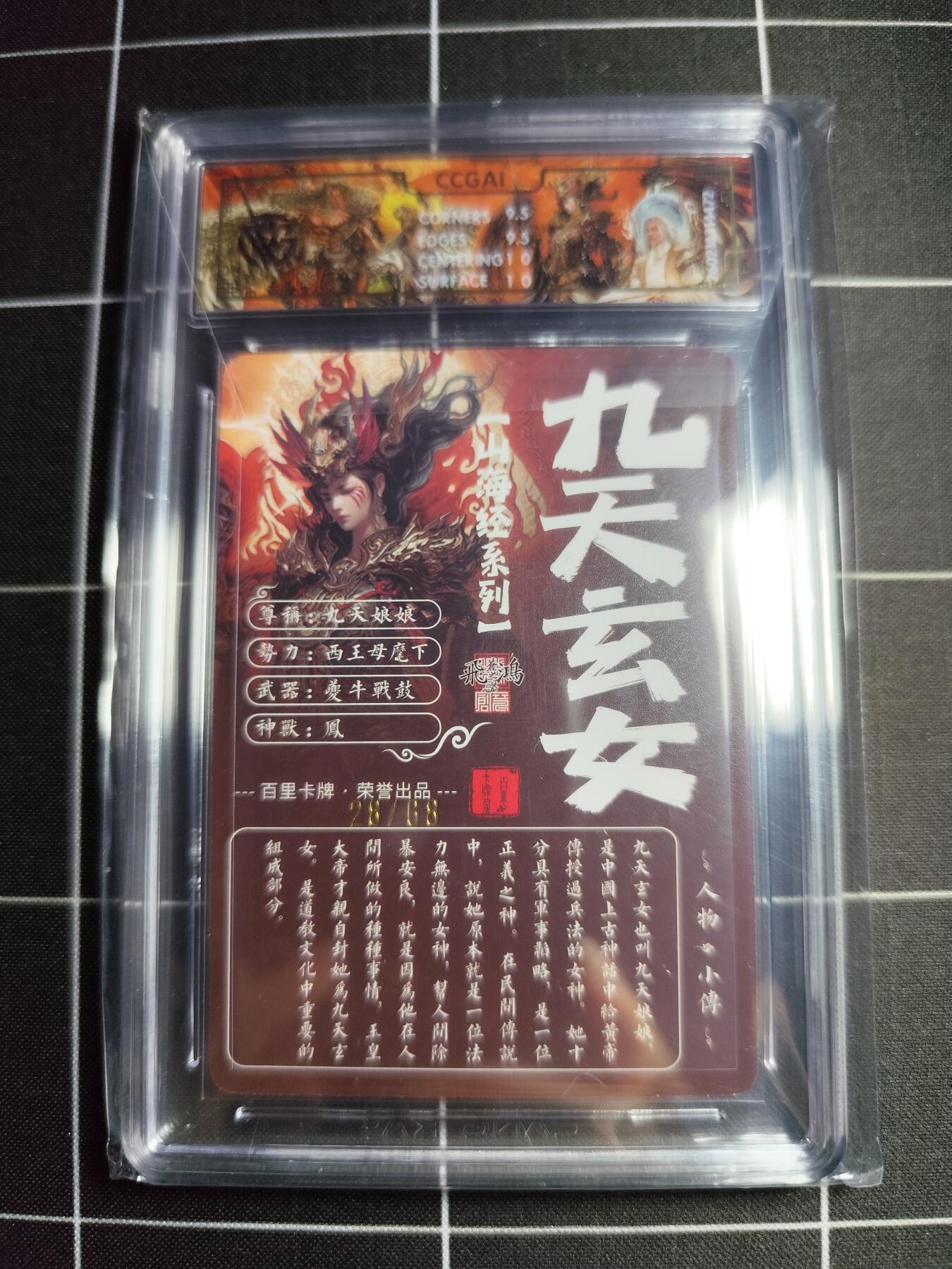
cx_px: 476
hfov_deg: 58.9
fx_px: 843
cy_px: 634
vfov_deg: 73.9
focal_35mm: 23
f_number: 1.65
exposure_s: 1/100
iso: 100
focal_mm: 6.14
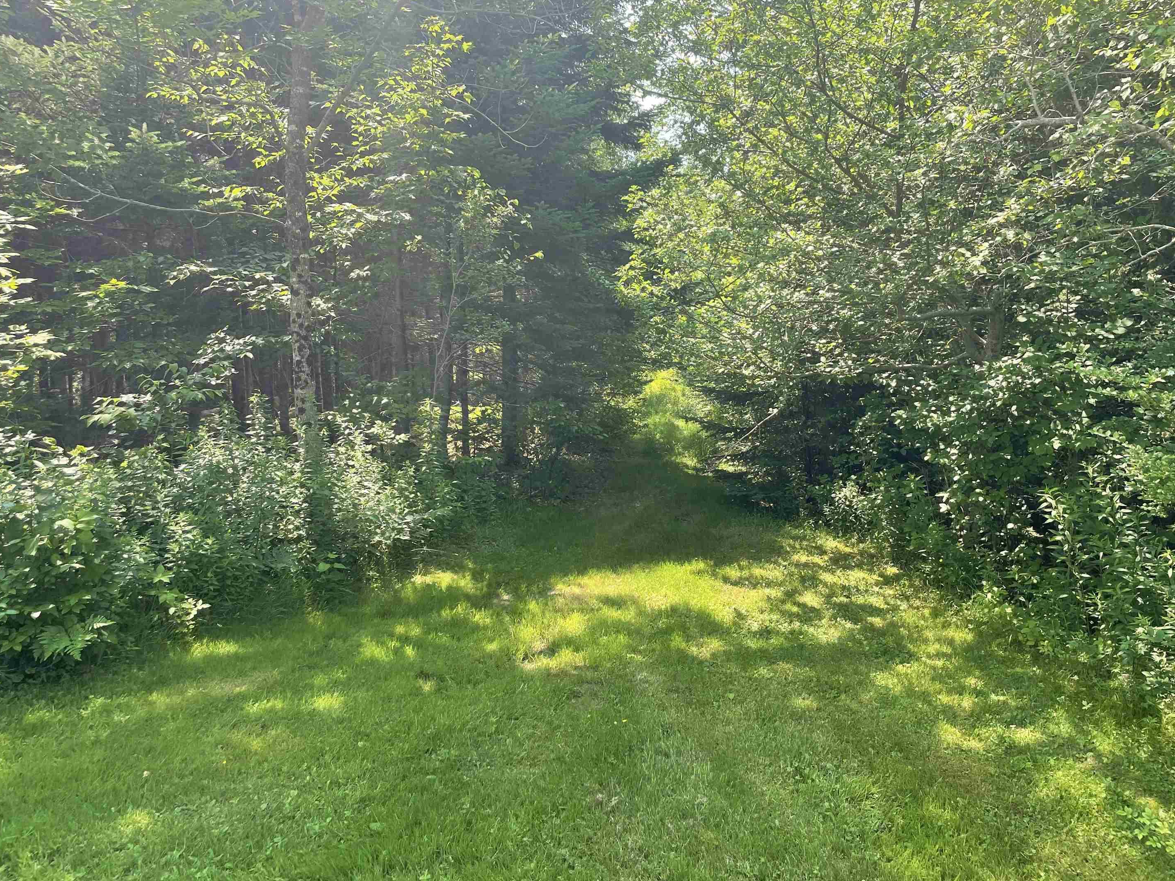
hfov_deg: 63.4
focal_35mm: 28
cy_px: 407
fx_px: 950
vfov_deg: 49.7
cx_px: 608
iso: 32
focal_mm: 4.2
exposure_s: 1/686
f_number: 1.6
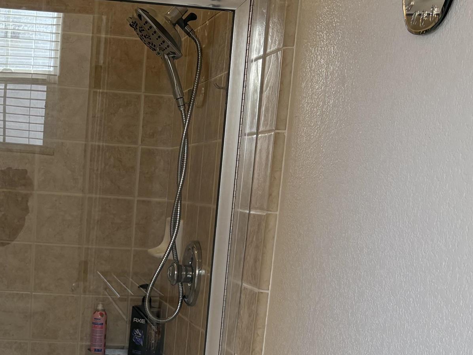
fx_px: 916
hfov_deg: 28.6
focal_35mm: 67
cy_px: 374
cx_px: 120
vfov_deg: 21.0
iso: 125
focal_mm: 5.96
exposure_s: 1/233
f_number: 1.6
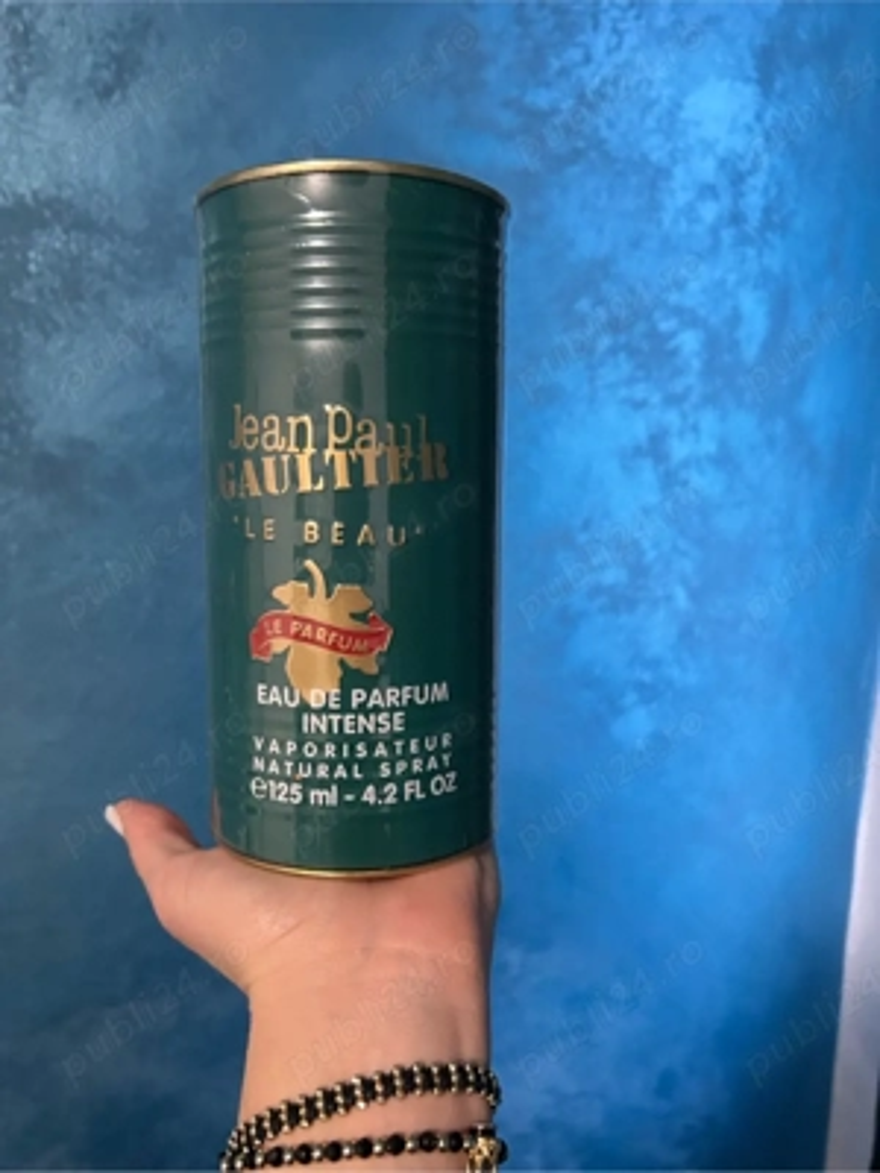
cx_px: 440
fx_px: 881
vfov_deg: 67.3
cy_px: 586
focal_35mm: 26
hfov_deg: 53.1
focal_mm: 5.7
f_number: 1.5
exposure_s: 1/60
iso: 500
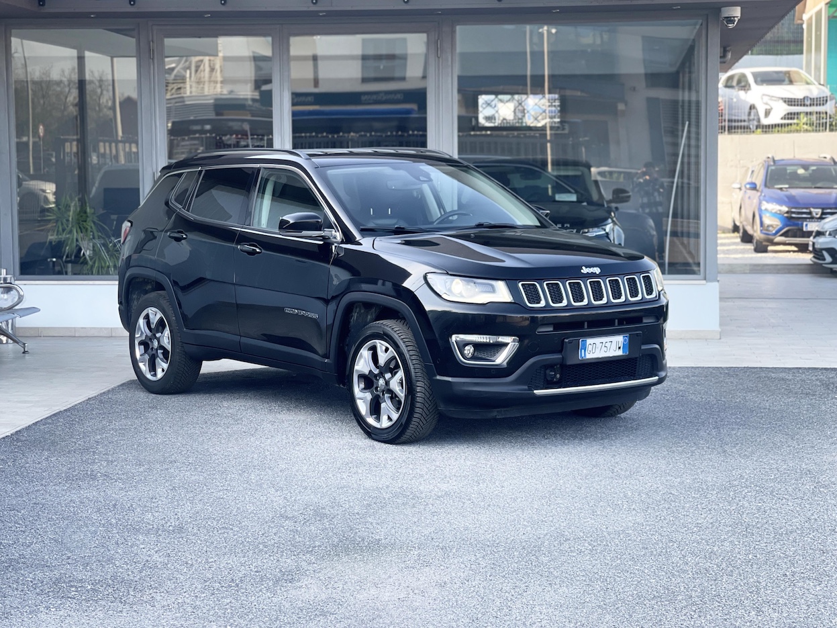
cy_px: 314
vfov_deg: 22.9
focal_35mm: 64
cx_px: 418
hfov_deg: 30.3
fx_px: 1547
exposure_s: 1/121
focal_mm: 7.5
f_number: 2.2
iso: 40
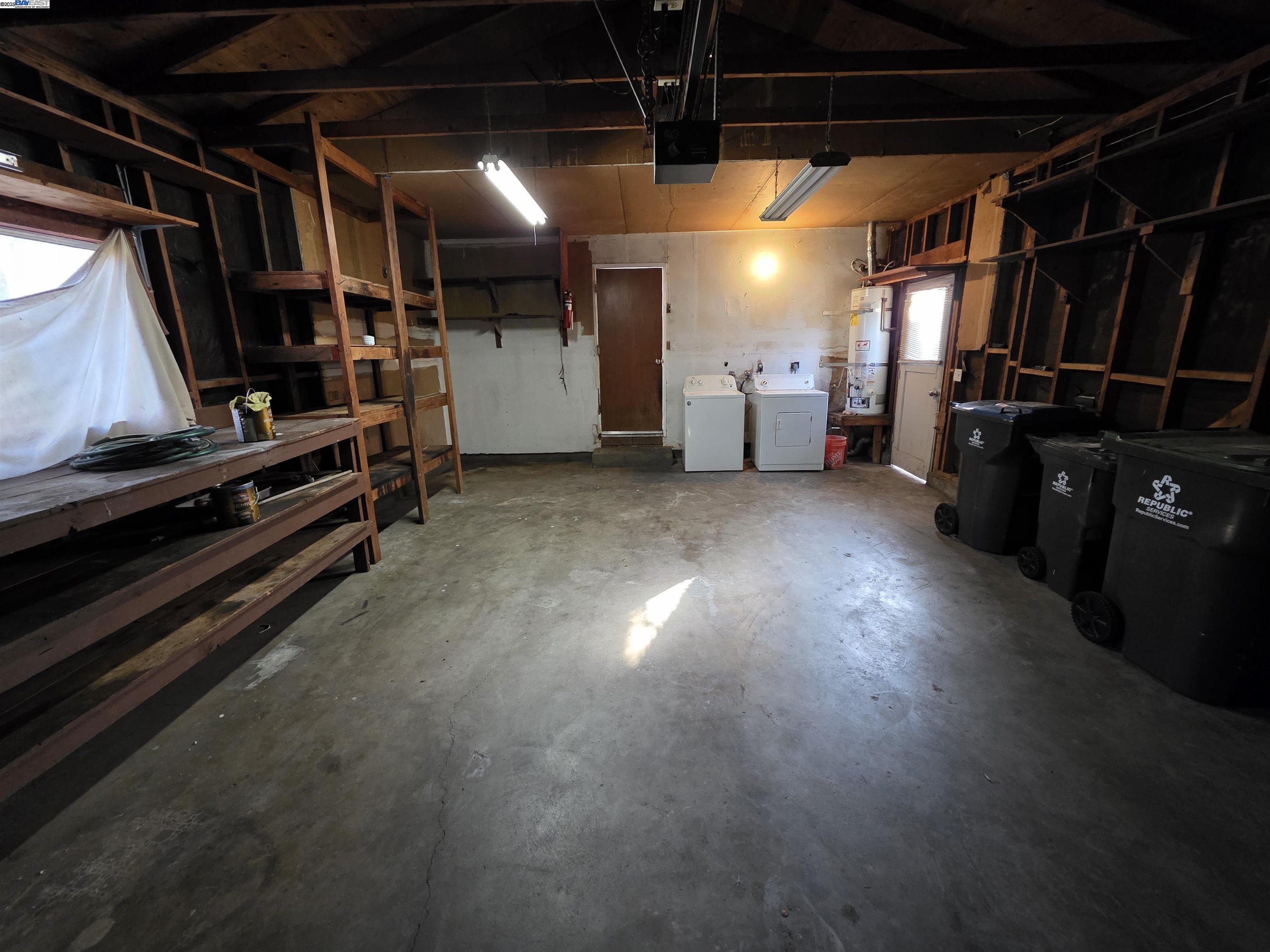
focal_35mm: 13
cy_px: 476
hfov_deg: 106.2
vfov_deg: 89.9
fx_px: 477
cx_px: 635
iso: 800
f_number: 1.9
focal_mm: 2.2
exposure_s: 1/60
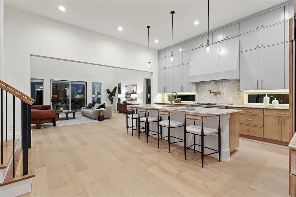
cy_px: 98
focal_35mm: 16
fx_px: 136
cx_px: 148
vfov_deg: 72.0
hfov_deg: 95.0
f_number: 4.5
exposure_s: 1/1.67
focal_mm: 11
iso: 100
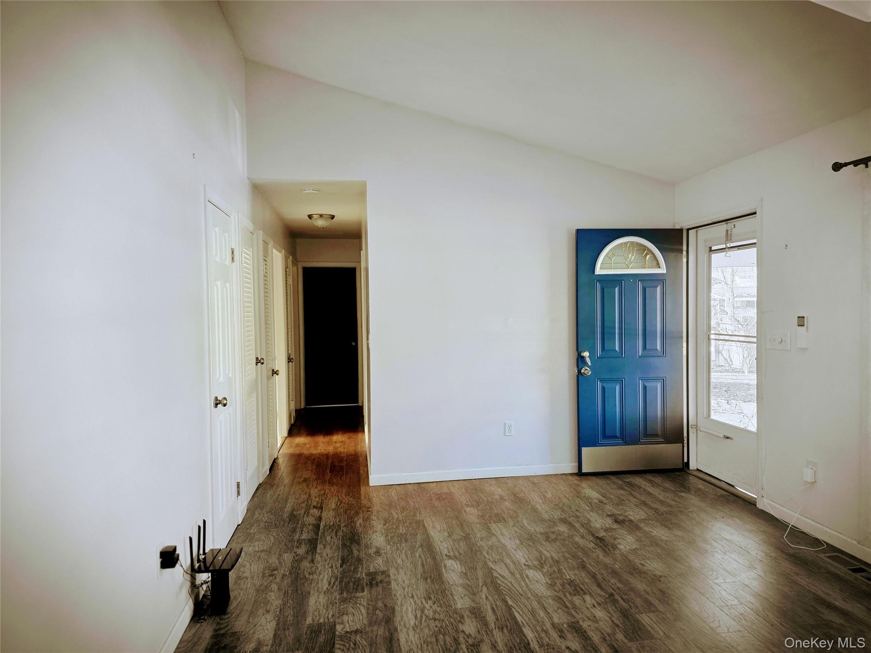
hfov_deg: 73.9
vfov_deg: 58.9
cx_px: 436
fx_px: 579
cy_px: 326
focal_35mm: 23
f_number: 1.7
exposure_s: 1/180
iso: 200
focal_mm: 6.3
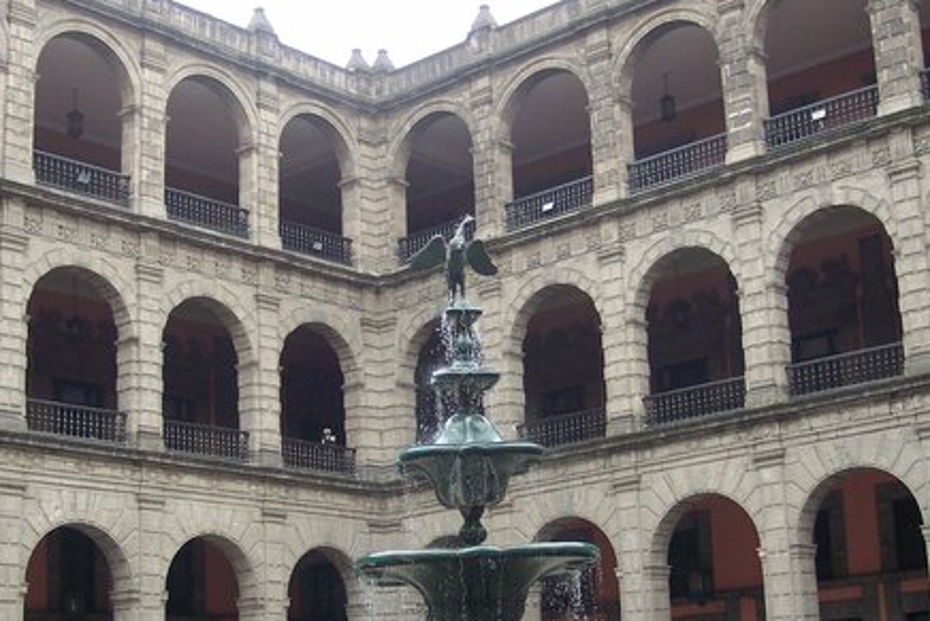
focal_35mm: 58
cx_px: 463
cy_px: 404
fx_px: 1499
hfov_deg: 34.5
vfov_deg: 23.3
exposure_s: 1/180
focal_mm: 8
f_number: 2.8
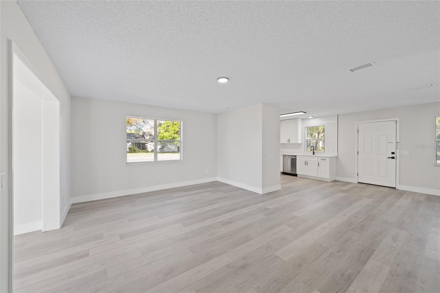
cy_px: 146
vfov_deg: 81.2
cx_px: 220
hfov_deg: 104.3
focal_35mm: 14
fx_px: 171
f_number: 8
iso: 320
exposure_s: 1/4
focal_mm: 14
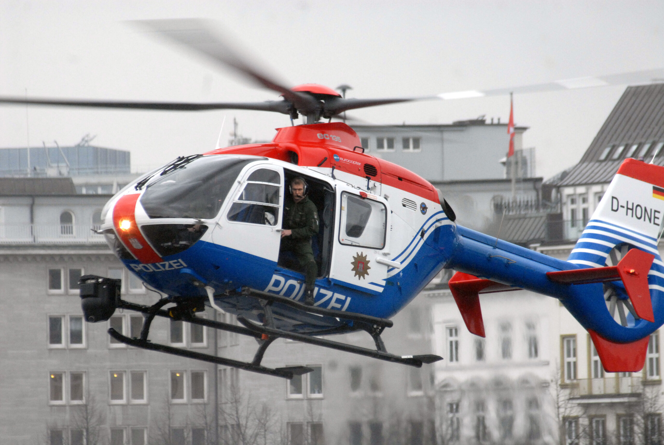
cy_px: 222
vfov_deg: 3.1
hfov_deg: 4.6
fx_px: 8310
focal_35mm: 450
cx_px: 332
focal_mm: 300
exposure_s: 1/200
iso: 800
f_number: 8
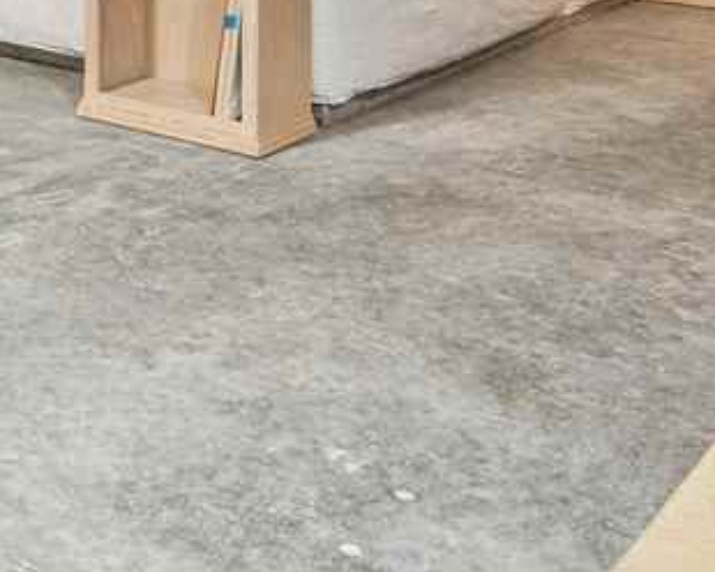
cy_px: -285
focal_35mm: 62
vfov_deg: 20.9
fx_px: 1312
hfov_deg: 27.1
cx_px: -129
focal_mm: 16
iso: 400
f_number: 8
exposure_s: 1/8
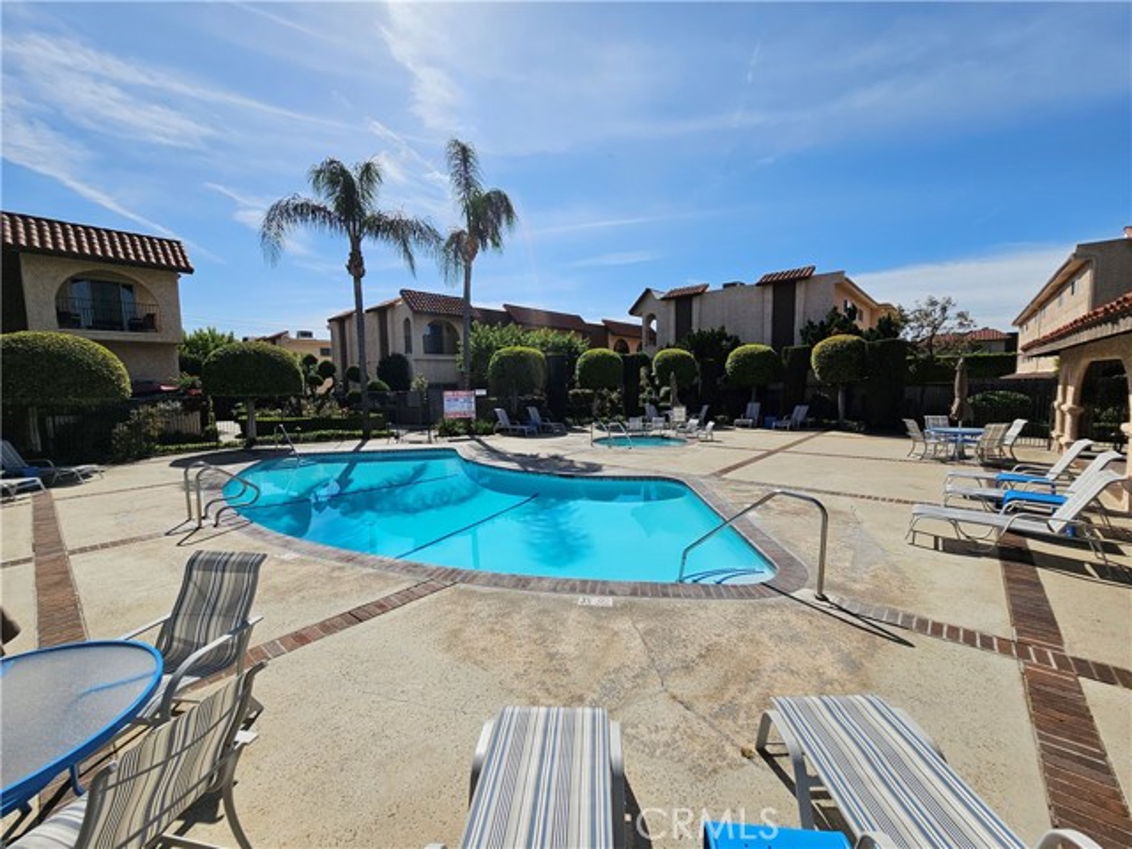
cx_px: 566
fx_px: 425
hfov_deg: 106.2
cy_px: 424
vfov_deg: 89.9
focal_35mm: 13
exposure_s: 1/5089
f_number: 2.2
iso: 50
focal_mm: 2.2
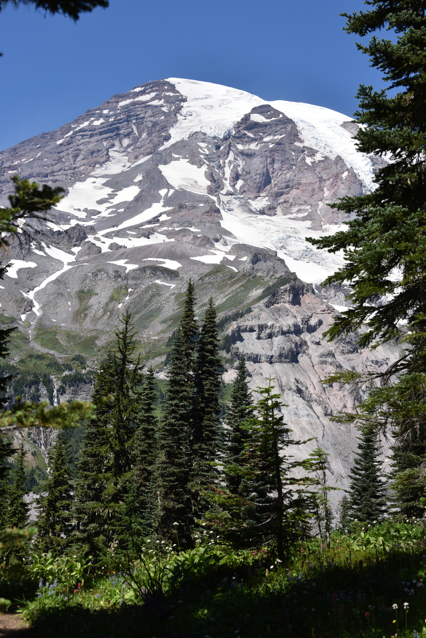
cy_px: 319
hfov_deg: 21.9
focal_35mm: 62
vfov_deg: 32.4
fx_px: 1100
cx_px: 213
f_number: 9
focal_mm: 62
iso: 100
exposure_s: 1/320
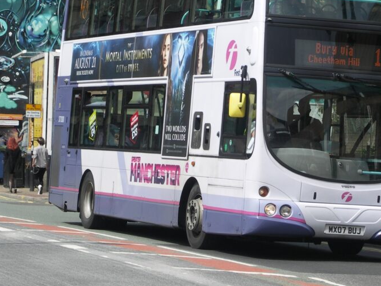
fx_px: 2169
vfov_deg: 7.5
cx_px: 238
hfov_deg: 10.0
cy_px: 80
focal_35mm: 197
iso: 50
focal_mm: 29.2
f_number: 5.6
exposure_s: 1/320
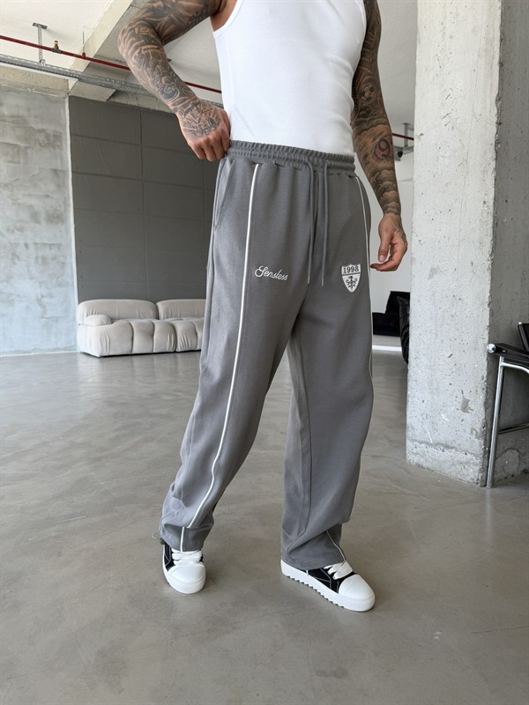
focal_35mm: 24
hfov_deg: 56.8
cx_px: 264
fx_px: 489
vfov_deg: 71.6
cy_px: 352
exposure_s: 1/128
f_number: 1.78
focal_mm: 6.76
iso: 50
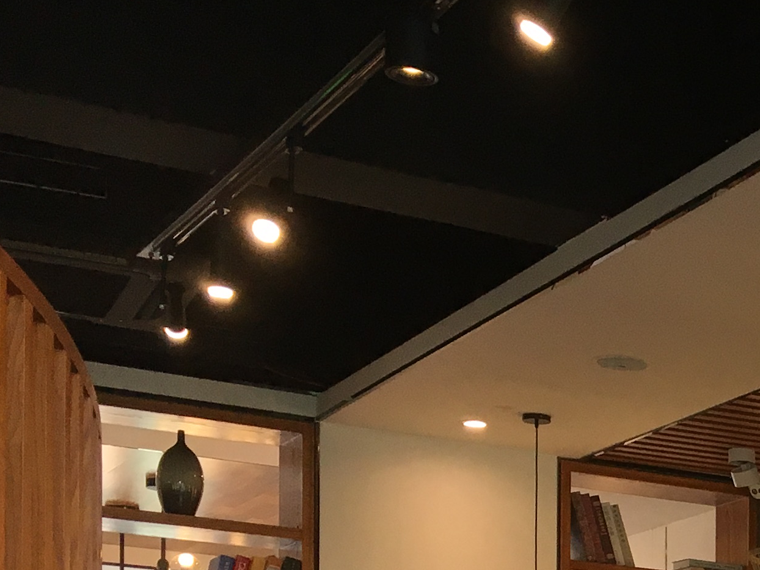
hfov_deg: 18.4
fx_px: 2064
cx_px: 1147
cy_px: 910
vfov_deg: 14.4
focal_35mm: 94
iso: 25
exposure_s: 1/33
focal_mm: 4.15
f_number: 2.2
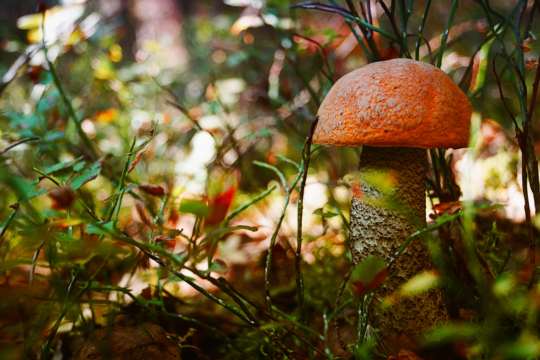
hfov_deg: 37.9
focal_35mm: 52
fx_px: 787
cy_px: 180
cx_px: 270
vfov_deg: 25.7
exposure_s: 1/160
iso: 640
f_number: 5
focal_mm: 35
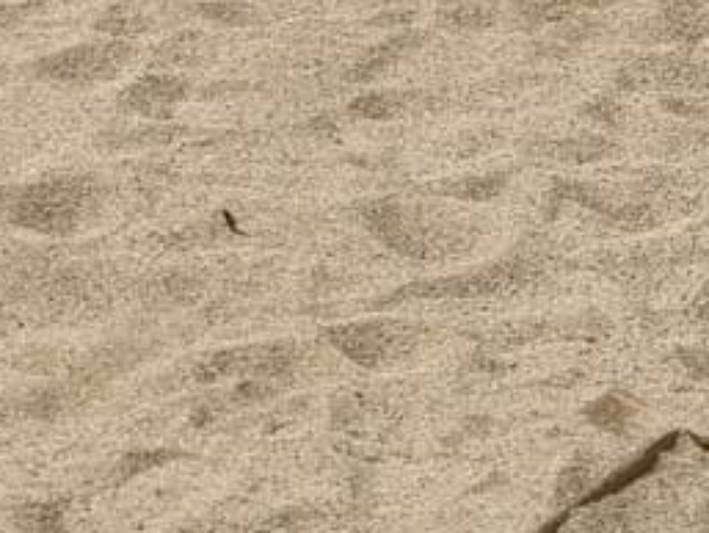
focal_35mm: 136
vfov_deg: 9.9
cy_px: -613
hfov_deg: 13.0
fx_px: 2787
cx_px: -601
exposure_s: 1/860
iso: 50
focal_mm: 7
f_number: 1.8
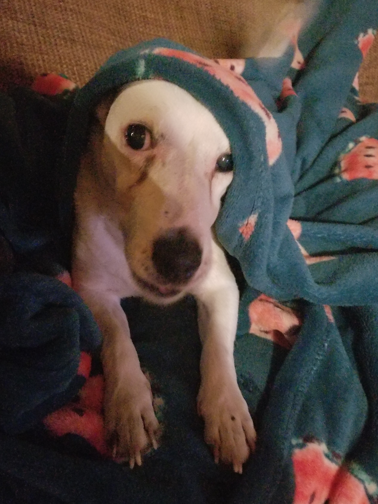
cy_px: 252
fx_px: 379
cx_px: 189
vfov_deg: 67.3
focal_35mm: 26
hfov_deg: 53.1
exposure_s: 1/15
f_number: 1.7
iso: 2000
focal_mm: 4.25
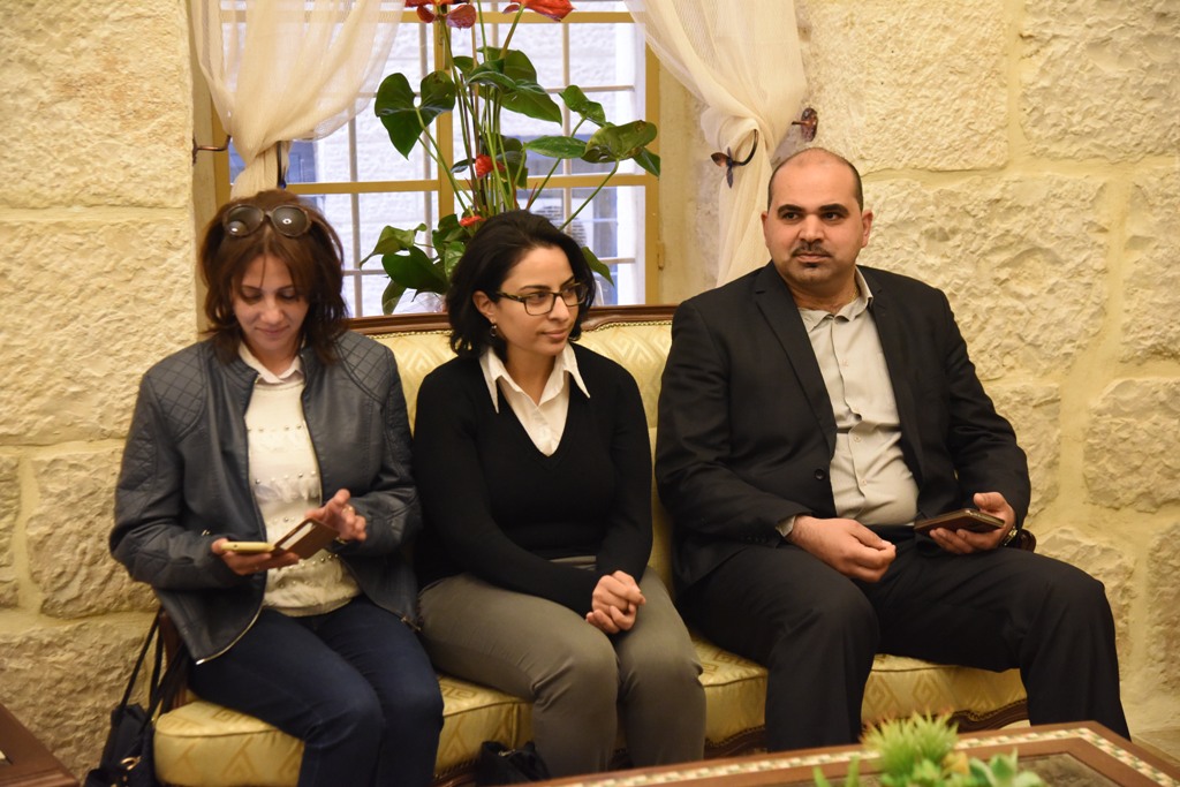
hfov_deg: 30.5
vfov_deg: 20.6
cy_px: 394
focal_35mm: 66
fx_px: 2163
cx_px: 590
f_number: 4.5
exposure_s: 1/80
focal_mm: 66
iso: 5000
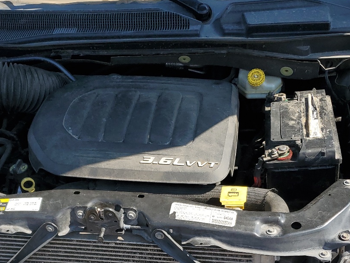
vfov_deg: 27.4
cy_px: 242
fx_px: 516
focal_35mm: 51
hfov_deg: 37.4
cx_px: 145
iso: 50
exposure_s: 1/2000
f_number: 1.5
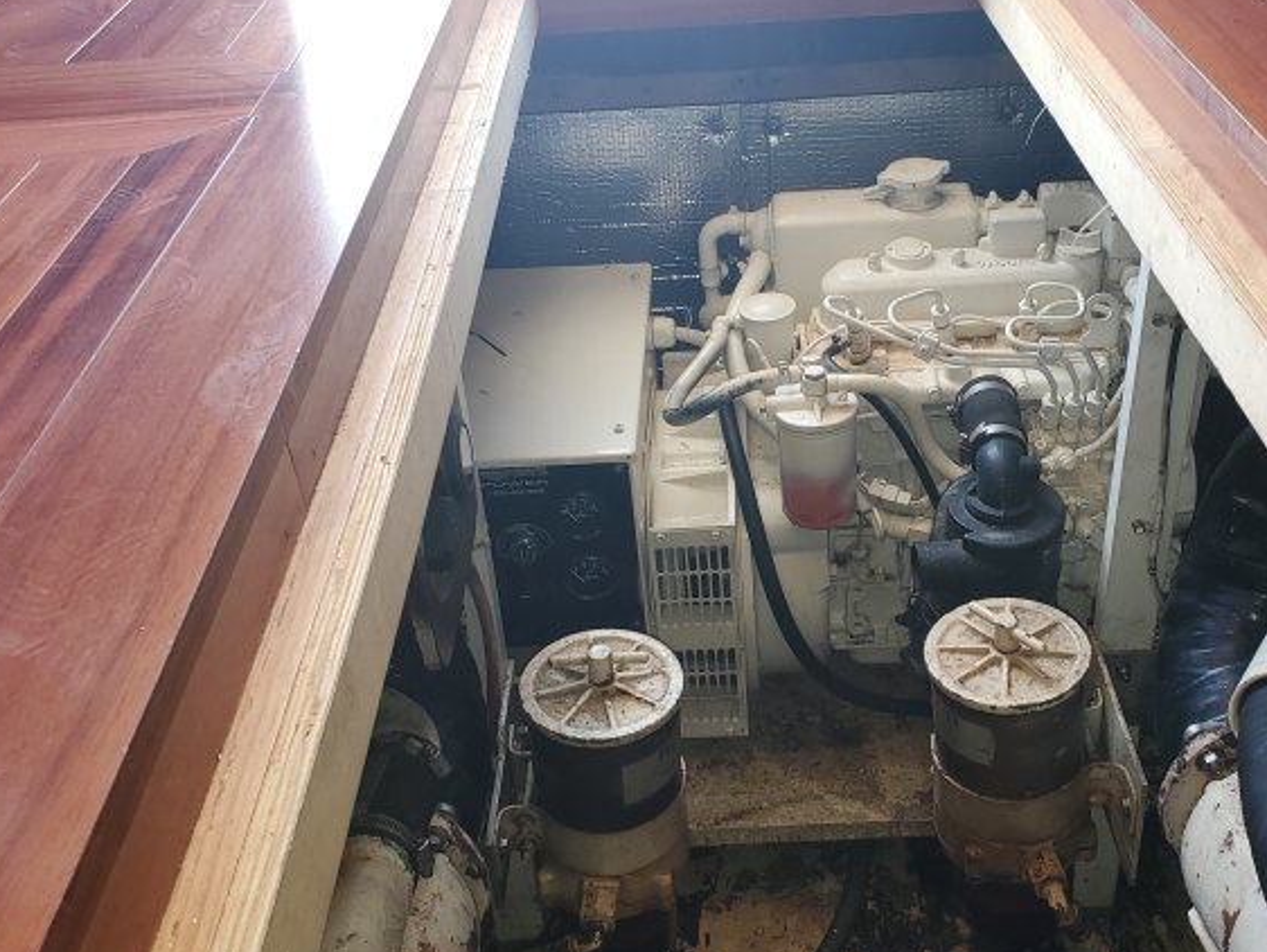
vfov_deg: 38.7
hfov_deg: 49.9
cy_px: 467
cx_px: 728
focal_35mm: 37
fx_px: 1355
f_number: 2.4
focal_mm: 4.3
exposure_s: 1/60
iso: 50
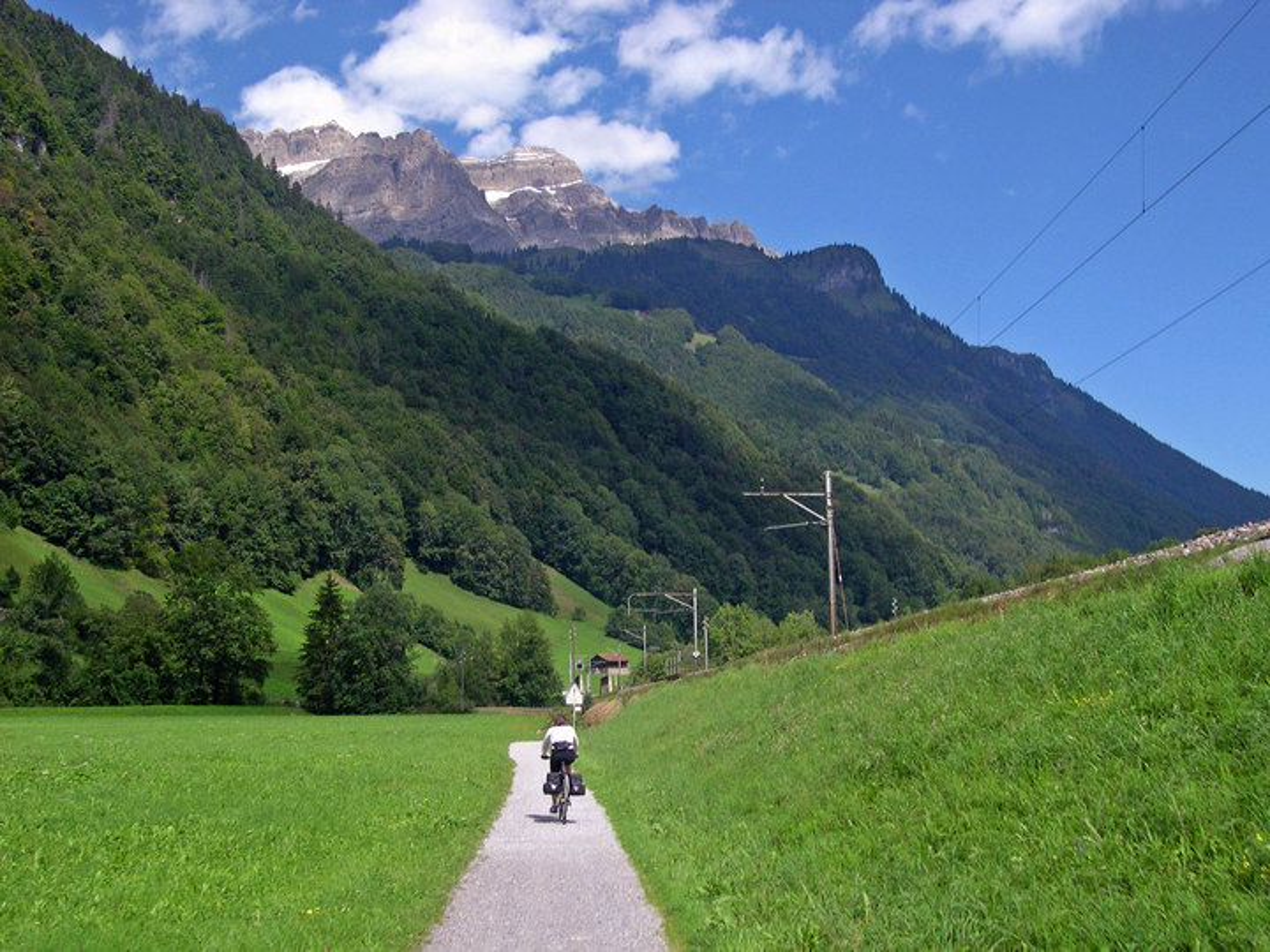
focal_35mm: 38
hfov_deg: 49.0
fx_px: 1394
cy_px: 476
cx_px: 635
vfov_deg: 37.7
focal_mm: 8
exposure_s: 1/221
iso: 100
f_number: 7.6
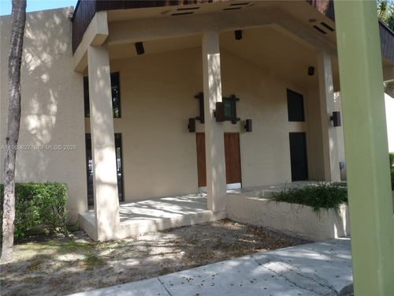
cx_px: 197
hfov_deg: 65.3
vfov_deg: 51.4
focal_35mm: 27
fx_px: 307
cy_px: 148
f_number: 4
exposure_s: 1/250
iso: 100
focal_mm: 4.8
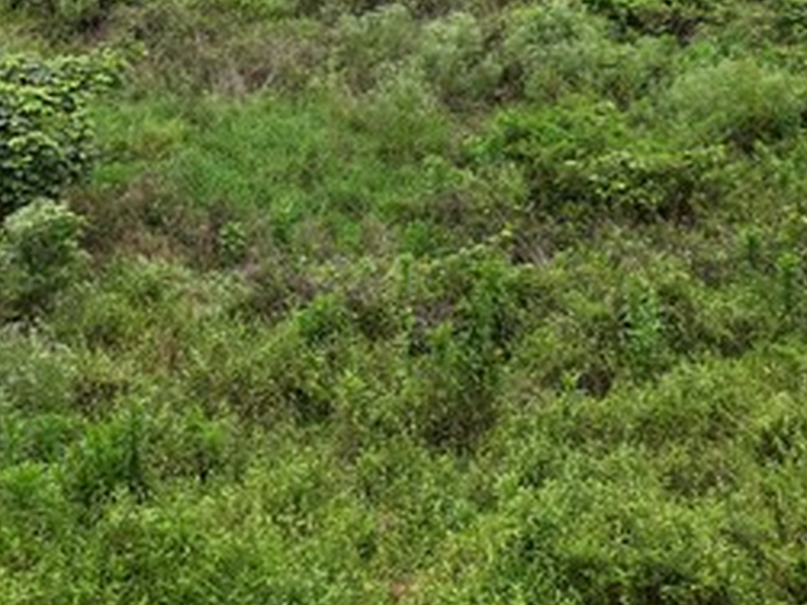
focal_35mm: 98
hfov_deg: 20.0
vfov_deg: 14.7
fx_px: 2284
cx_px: 402
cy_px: -88
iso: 110
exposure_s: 1/60
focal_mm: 12.29
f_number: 2.8
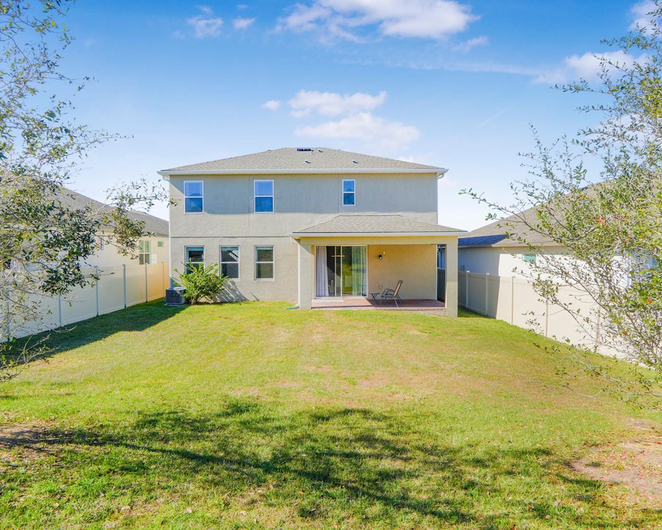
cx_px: 312
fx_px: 412
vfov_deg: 65.5
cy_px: 260
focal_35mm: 21
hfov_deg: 77.5
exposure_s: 1/320
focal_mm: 12
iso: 100
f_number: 6.3
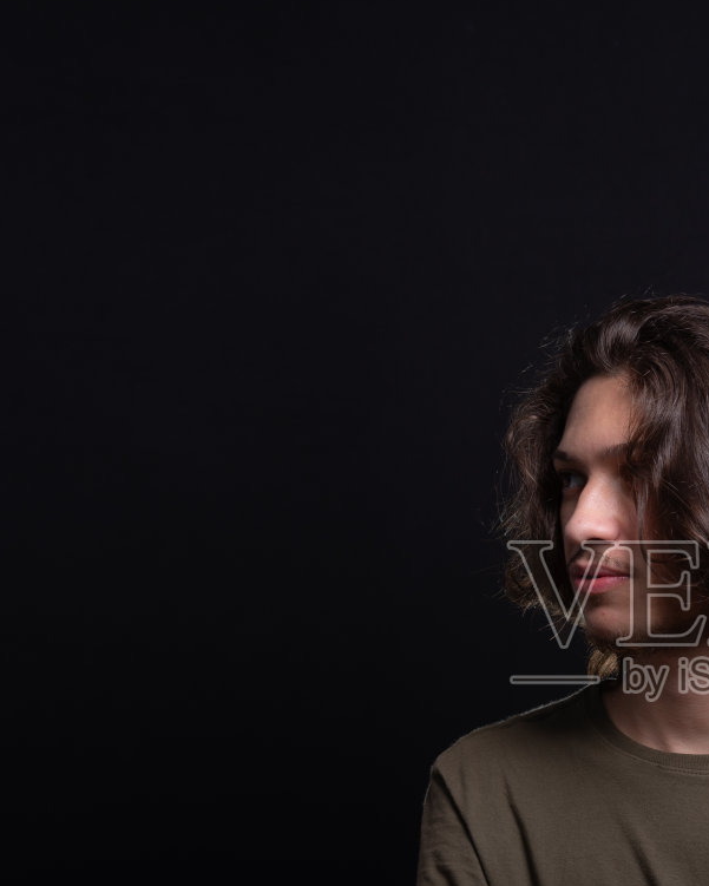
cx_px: 707
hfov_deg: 15.1
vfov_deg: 19.1
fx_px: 2622
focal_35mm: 100
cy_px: 622
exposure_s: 1/200
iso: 100
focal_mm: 50
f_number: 4.5
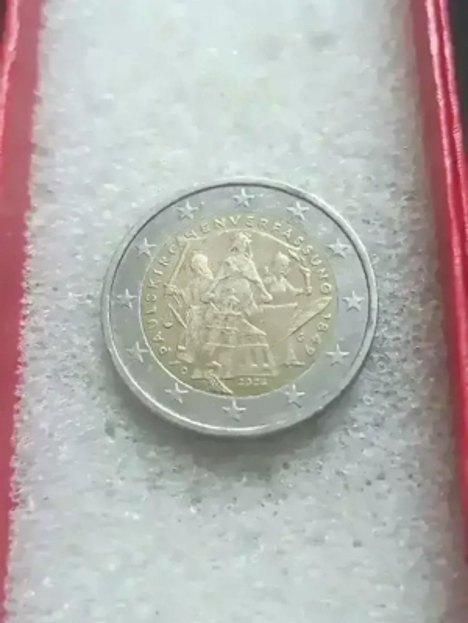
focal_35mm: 24
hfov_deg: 56.8
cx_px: 234
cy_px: 312
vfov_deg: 71.6
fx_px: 433
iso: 586
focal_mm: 5.59
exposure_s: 1/100
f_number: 1.88
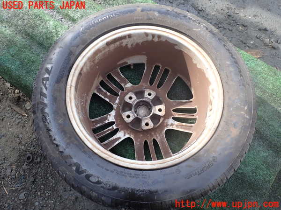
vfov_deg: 46.8
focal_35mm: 30
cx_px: 140
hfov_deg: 60.0
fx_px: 244
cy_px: 105
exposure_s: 1/160
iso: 100
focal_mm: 5.4
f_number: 3.2
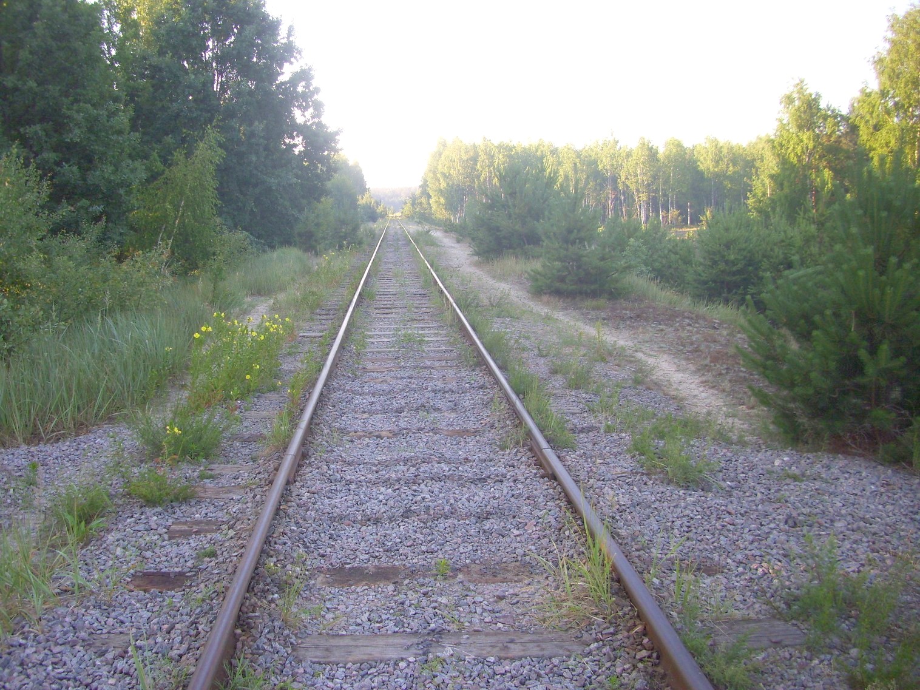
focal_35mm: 34
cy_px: 345
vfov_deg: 41.8
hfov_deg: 54.0
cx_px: 460
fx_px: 904
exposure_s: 1/125
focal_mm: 5.7
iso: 80
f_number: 2.9
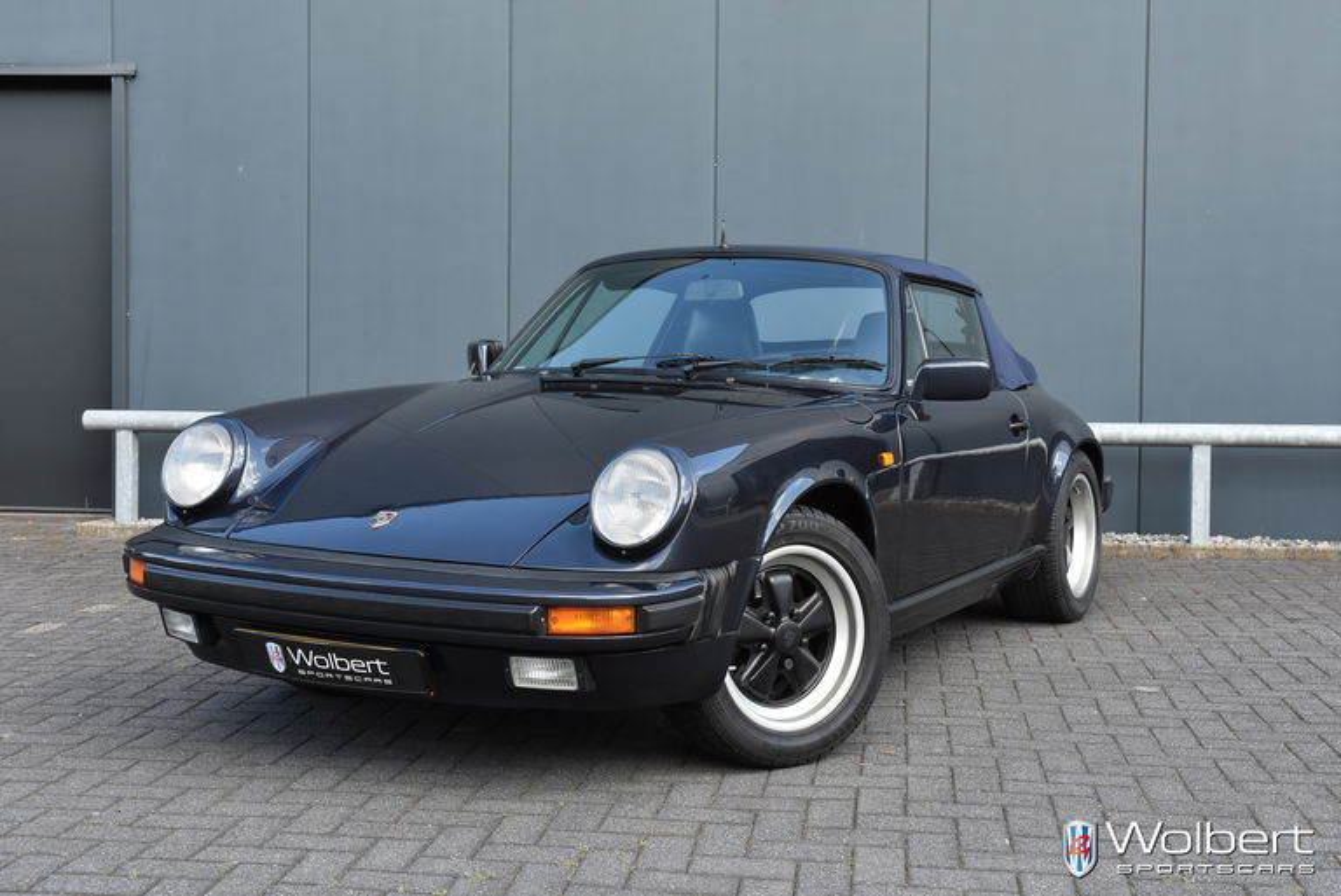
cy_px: 448
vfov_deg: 29.0
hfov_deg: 42.3
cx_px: 670
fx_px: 1733
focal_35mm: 46
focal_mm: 31
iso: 800
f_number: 8
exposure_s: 1/320
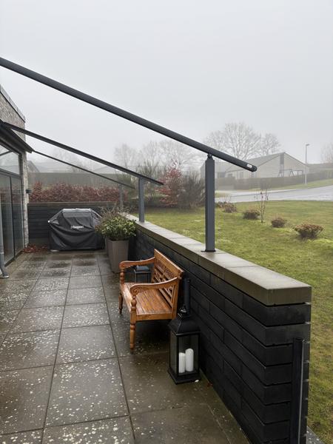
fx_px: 333
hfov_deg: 53.1
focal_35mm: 26
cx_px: 166
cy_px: 222
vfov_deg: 67.3
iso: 64
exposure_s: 1/121
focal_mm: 5.96
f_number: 1.6
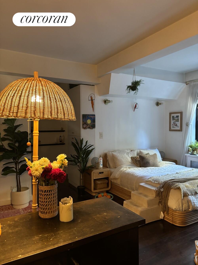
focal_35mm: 26
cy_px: 132
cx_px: 99
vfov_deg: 67.3
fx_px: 198
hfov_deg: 53.1
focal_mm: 5.96
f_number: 1.6
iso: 640
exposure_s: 1/40
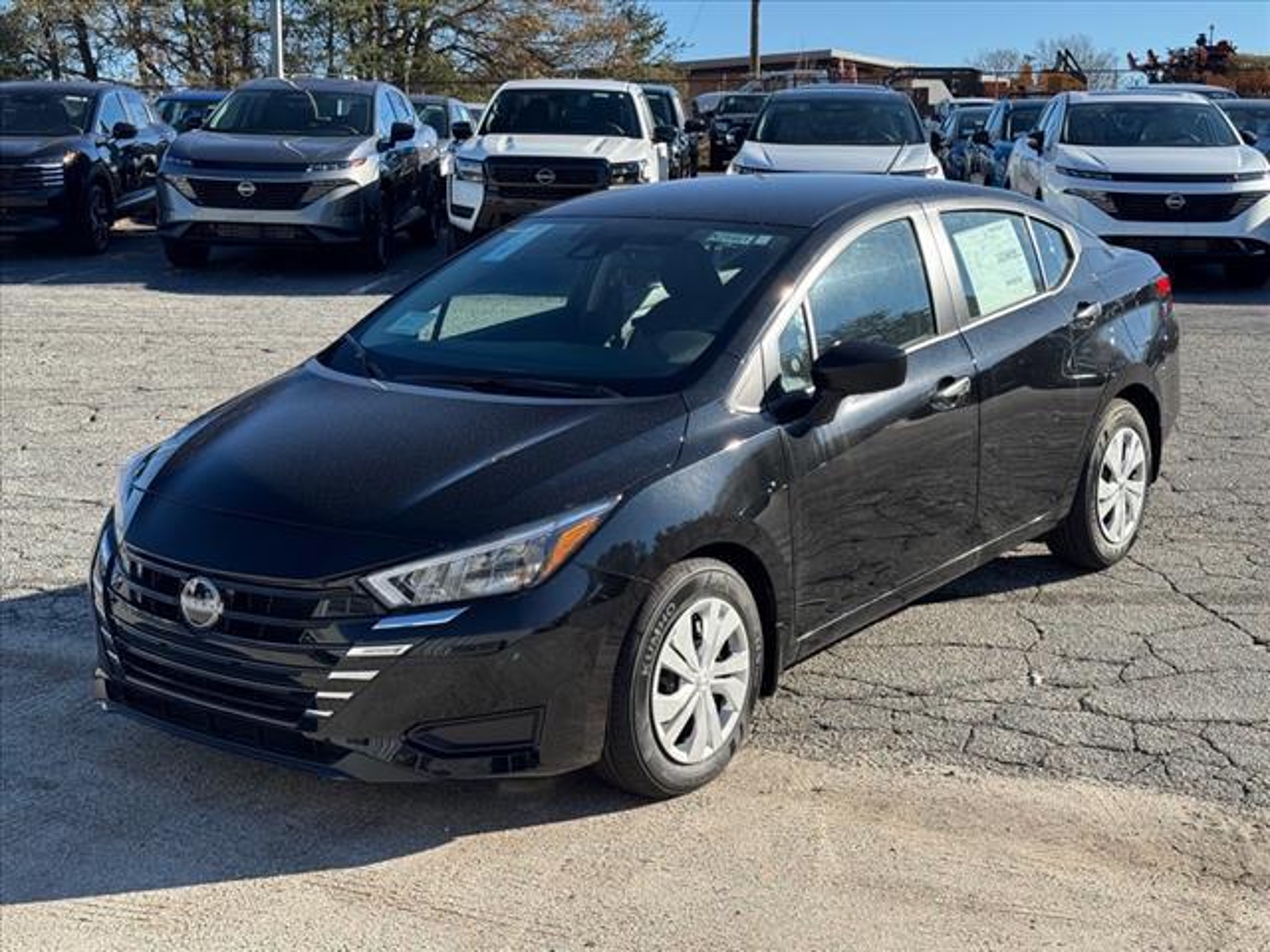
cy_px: 476
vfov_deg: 30.3
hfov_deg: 39.7
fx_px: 1761
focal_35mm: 48
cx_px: 635
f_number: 1.78
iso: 64
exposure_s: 1/1984
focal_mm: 6.76
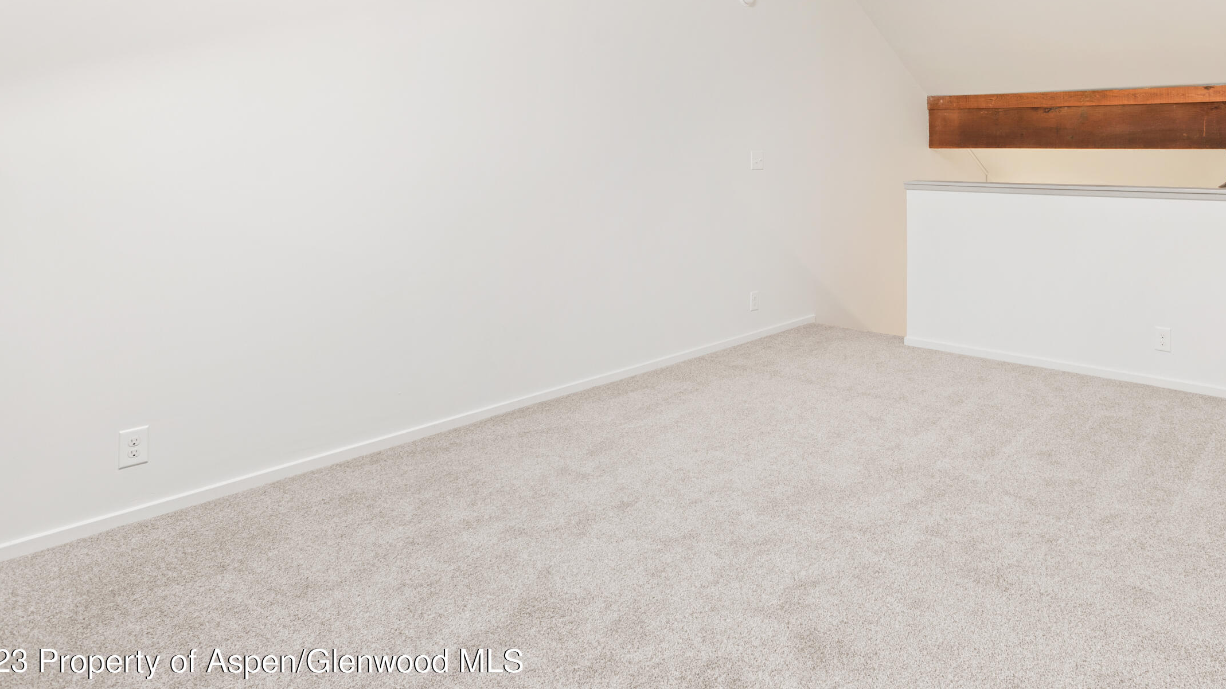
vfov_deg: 43.8
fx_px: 813
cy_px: 140
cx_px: 791
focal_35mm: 25
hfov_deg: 72.4
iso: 125
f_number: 7.1
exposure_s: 1.6
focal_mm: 17
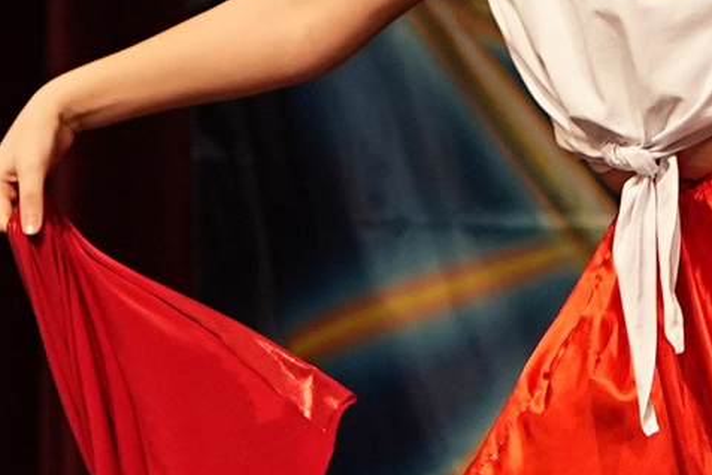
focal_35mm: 1084
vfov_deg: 1.3
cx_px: 285
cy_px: 66
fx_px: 21437
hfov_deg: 1.9
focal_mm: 135
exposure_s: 1/400
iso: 1250
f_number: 2.8
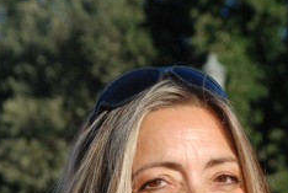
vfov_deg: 6.9
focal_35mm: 200
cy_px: 211
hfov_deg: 10.3
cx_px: 148
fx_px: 1603
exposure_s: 1/1600
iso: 1000
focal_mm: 52
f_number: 6.3
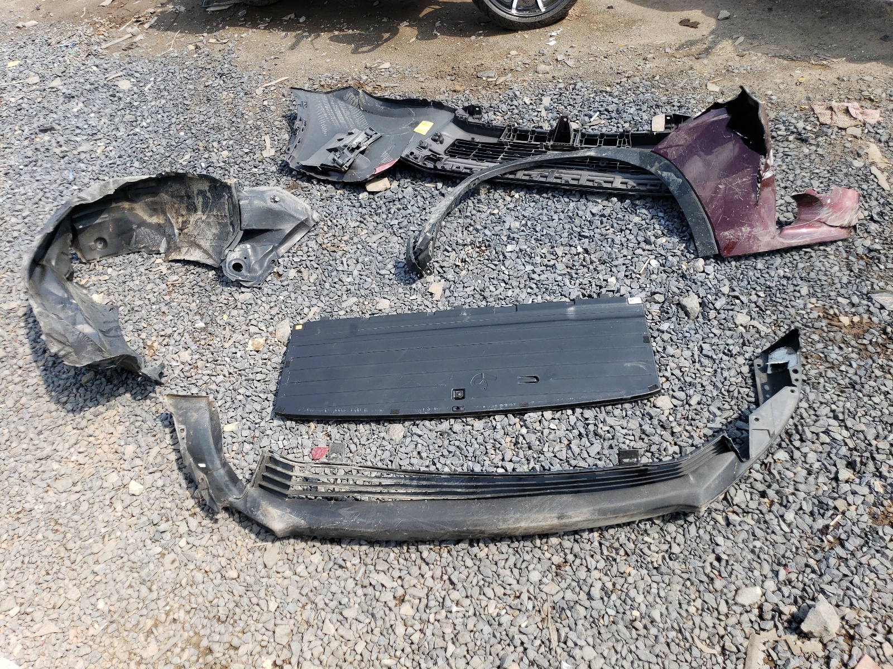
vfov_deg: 53.1
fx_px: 671
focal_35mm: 26
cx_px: 446
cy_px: 334
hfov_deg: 67.3
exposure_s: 1/1111
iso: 50
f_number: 1.5
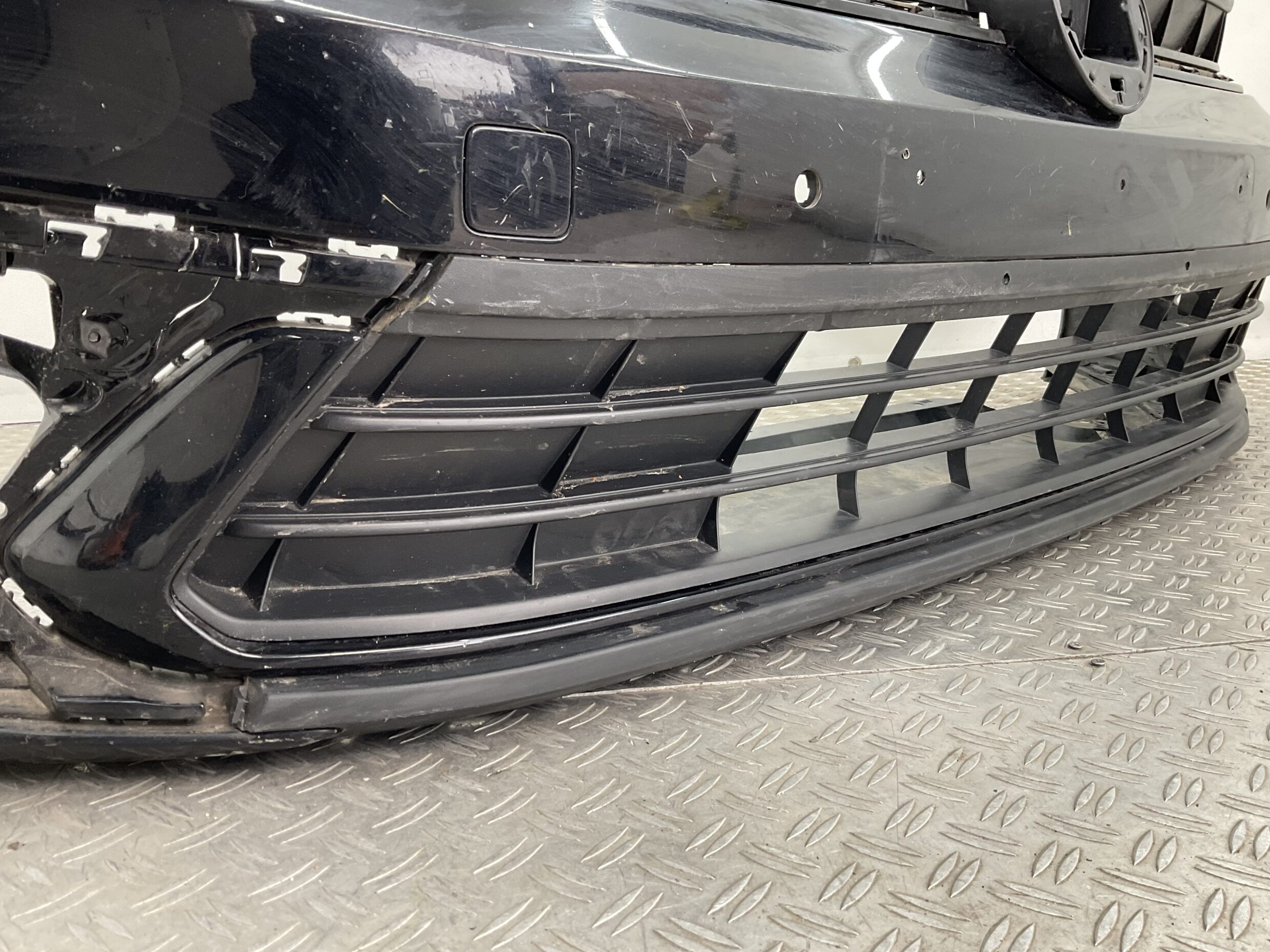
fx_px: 1101
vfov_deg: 46.8
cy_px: 479
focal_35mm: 30
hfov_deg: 60.0
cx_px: 652
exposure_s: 1/60
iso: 50
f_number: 1.8
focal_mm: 3
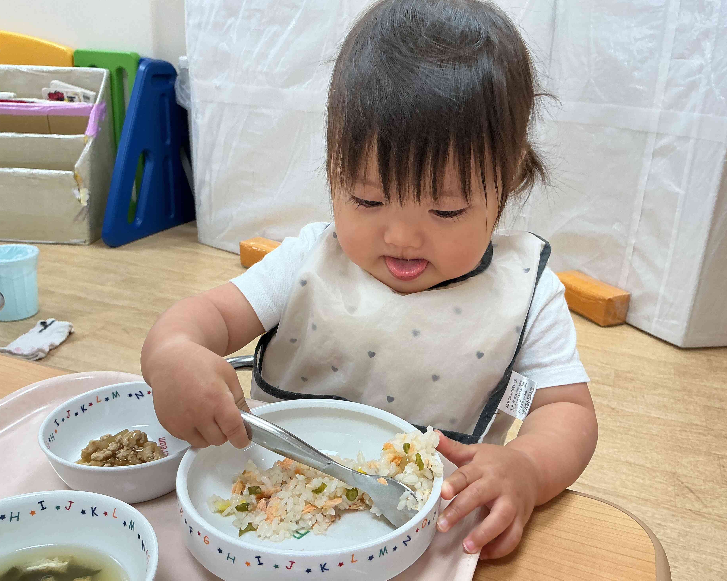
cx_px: 380
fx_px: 667
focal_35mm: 31
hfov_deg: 57.2
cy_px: 292
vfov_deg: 47.1
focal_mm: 3
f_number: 1.8
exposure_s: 1/120
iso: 40
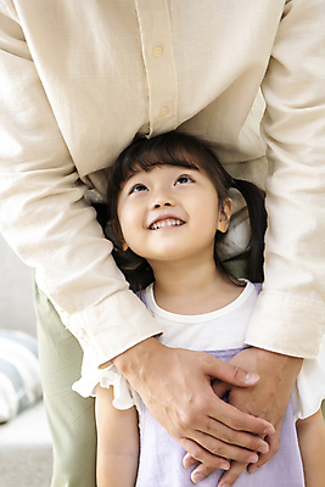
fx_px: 839
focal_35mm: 62
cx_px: 162
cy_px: 244
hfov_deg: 21.9
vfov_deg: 32.4
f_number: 2.8
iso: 250
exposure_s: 1/125
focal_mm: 62
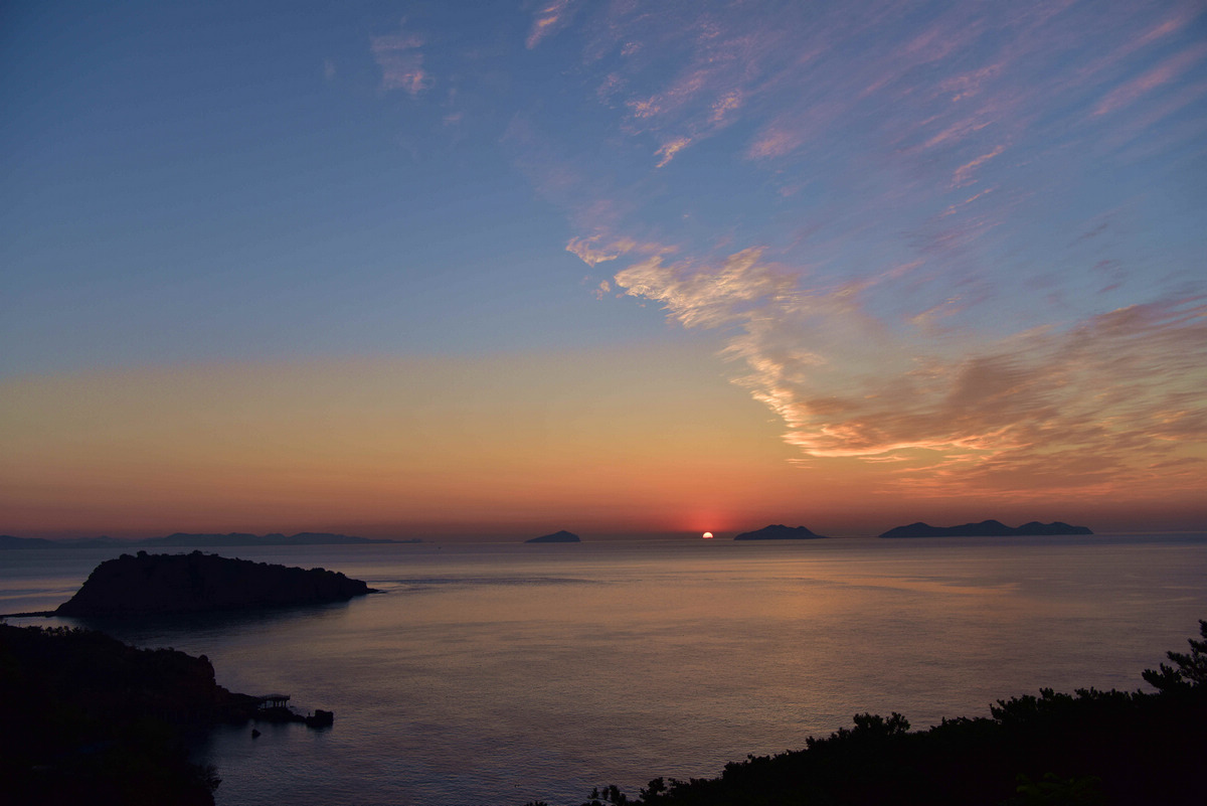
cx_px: 604
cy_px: 403
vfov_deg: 42.4
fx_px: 1040
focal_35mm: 31
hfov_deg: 60.3
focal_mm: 31
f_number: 5.6
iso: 200
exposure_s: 1/400
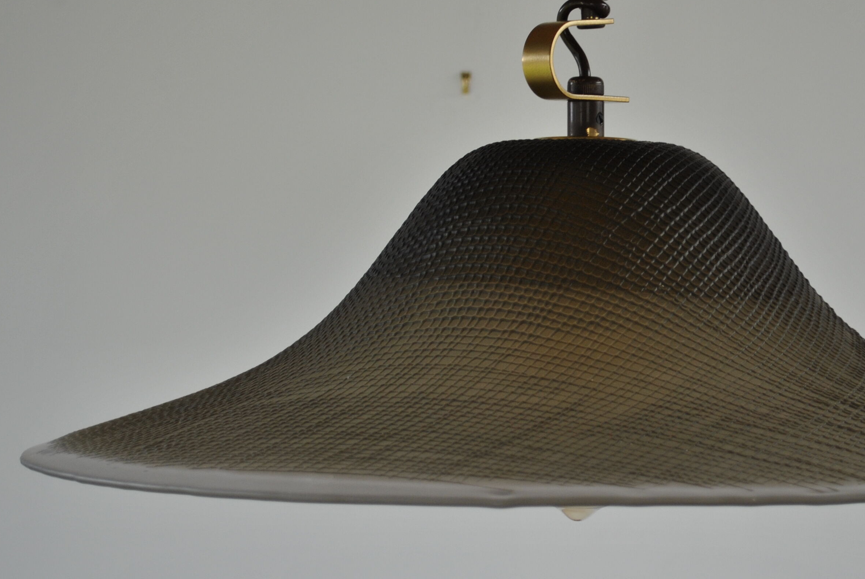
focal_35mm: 98
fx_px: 2357
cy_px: 255
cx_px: 602
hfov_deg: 20.7
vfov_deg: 14.0
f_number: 5.3
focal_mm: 40
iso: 200
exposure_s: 1/60
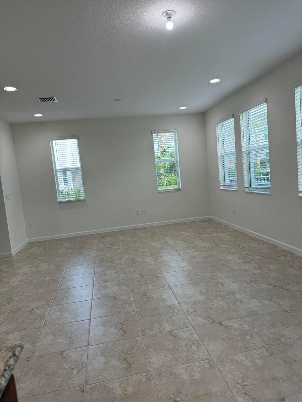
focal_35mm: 24
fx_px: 279
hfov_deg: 56.8
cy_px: 201
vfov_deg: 71.6
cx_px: 151
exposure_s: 1/160
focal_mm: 6.76
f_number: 1.78
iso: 80
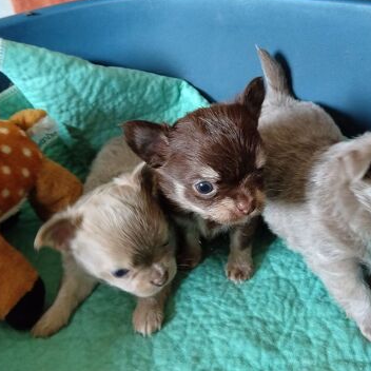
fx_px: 424
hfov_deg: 46.5
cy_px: 182
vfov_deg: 47.2
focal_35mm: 35
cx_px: 245
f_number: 1.8
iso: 200
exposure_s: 1/25
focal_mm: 3.96
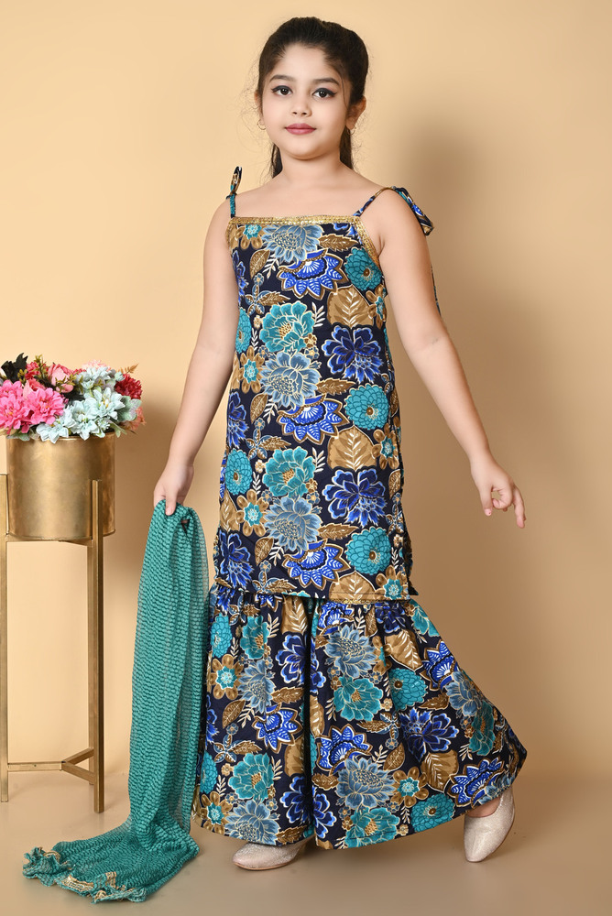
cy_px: 458
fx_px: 1630
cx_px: 306
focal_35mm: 64
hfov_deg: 21.3
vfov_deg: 31.4
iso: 320
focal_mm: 64
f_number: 13
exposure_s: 1/160
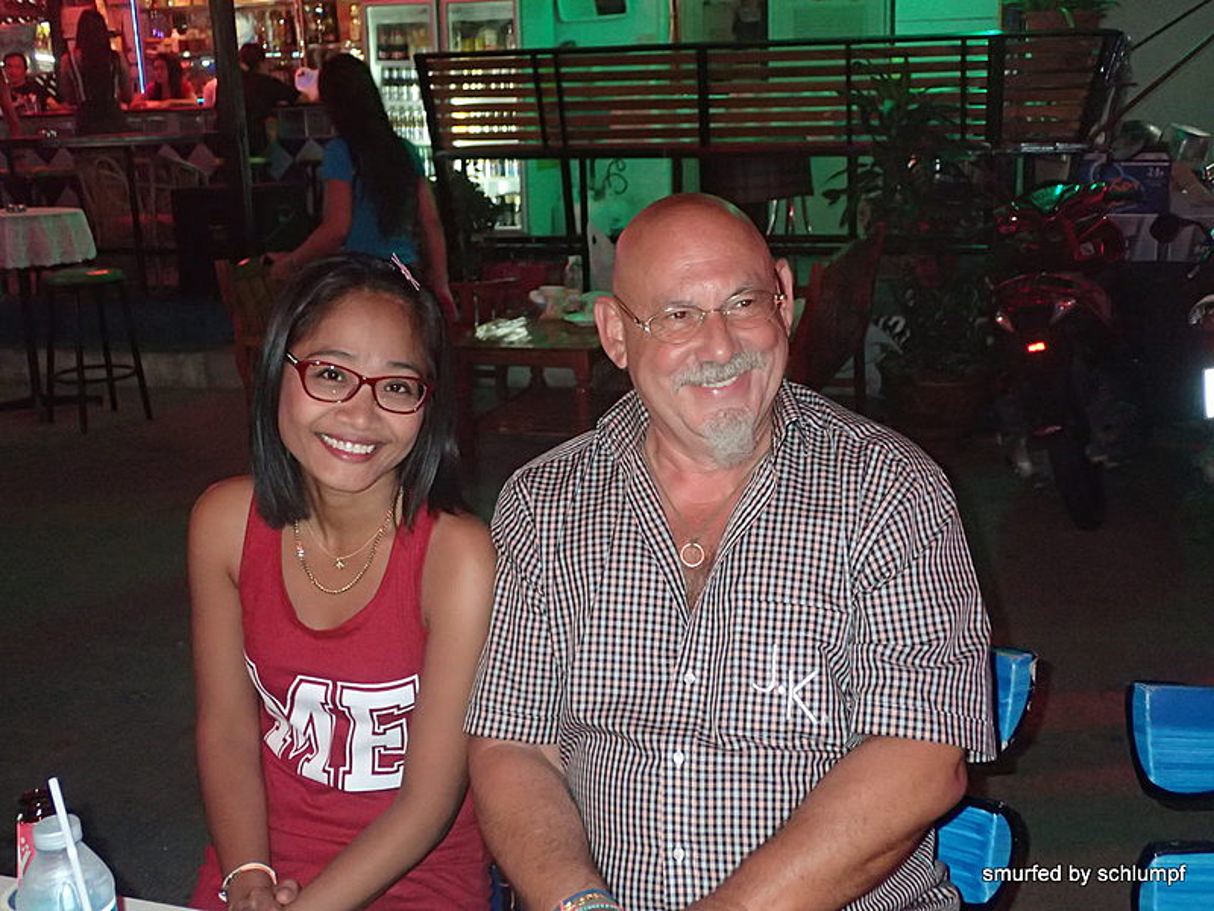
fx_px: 1403
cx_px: 607
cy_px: 456
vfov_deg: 36.0
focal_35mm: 40
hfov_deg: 46.8
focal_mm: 7.34
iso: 800
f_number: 2.8
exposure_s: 1/40
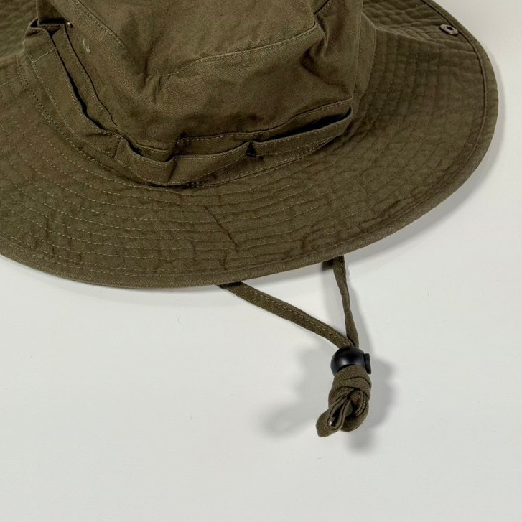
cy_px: 125
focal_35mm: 70
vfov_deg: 24.4
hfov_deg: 24.6
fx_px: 1194
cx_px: 200
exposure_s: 1/206
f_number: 1.78
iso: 50
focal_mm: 6.76
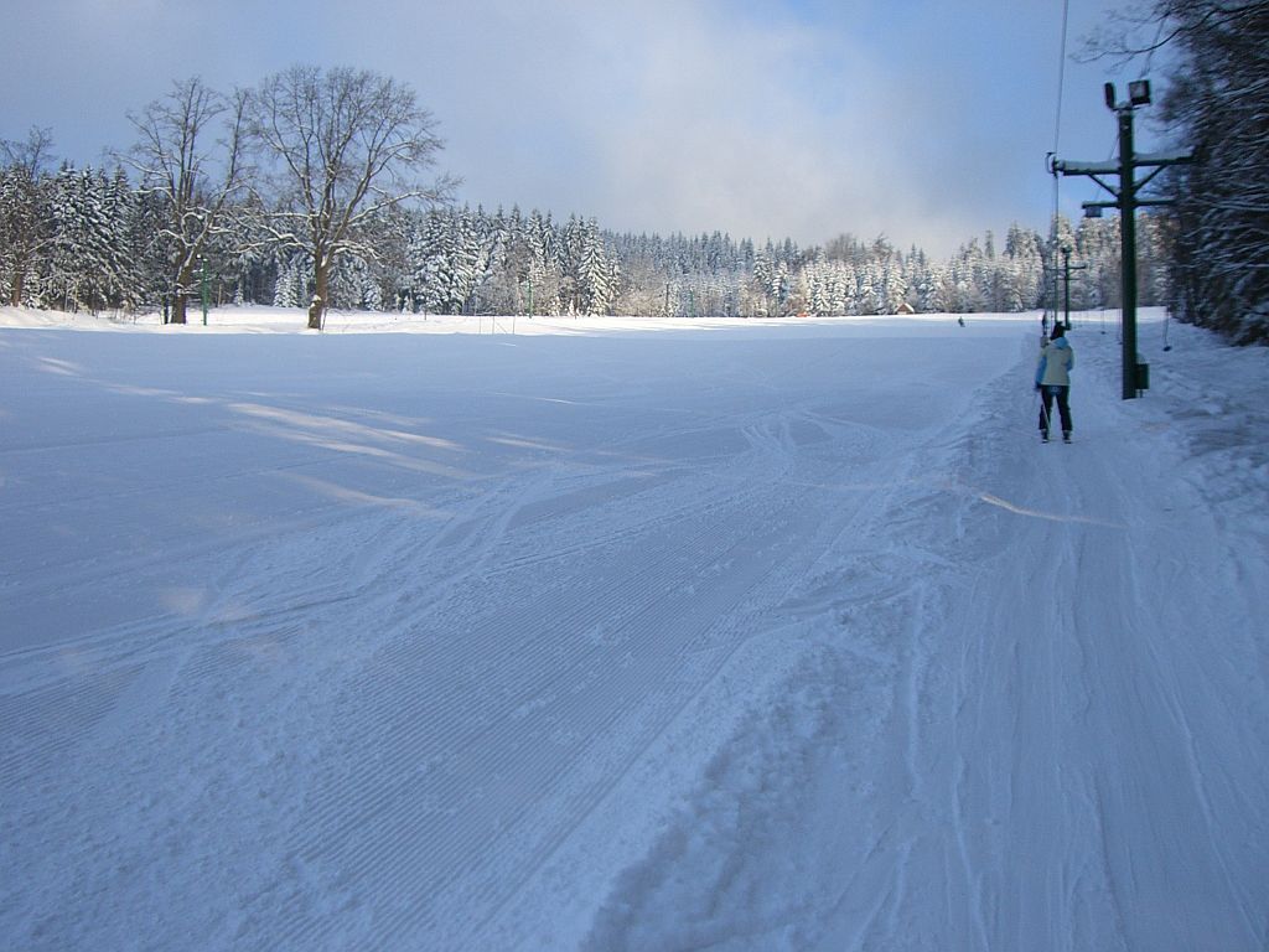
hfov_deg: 49.0
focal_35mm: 38
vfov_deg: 37.7
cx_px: 634
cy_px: 476
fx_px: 1393
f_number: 4.3
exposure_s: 1/320
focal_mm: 6.2
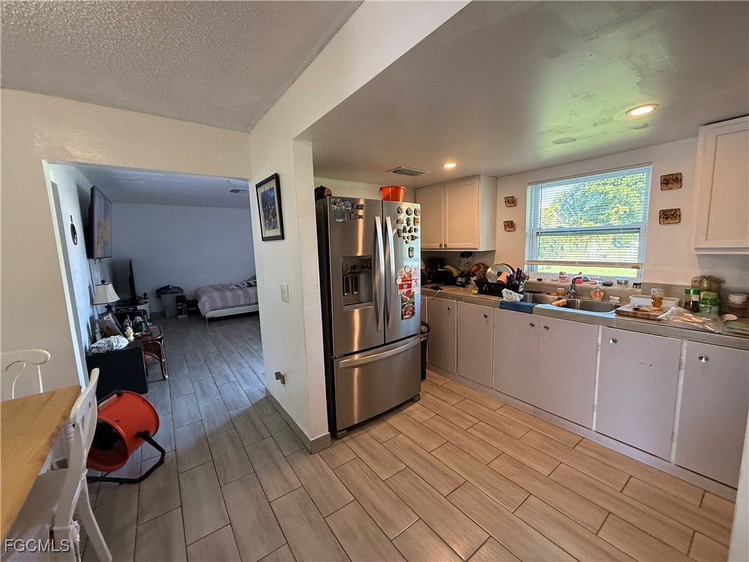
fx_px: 303
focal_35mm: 14
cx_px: 374
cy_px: 281
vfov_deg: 85.7
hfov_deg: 102.1
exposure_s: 1/100
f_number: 2.2
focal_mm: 2.22
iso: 400
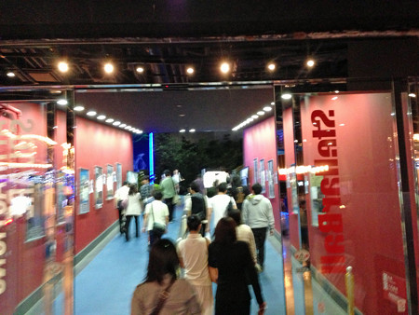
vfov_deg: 43.0
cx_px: 210
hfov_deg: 55.3
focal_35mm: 33
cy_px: 158
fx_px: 400
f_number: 2.4
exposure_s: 1/15
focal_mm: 4.13
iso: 500
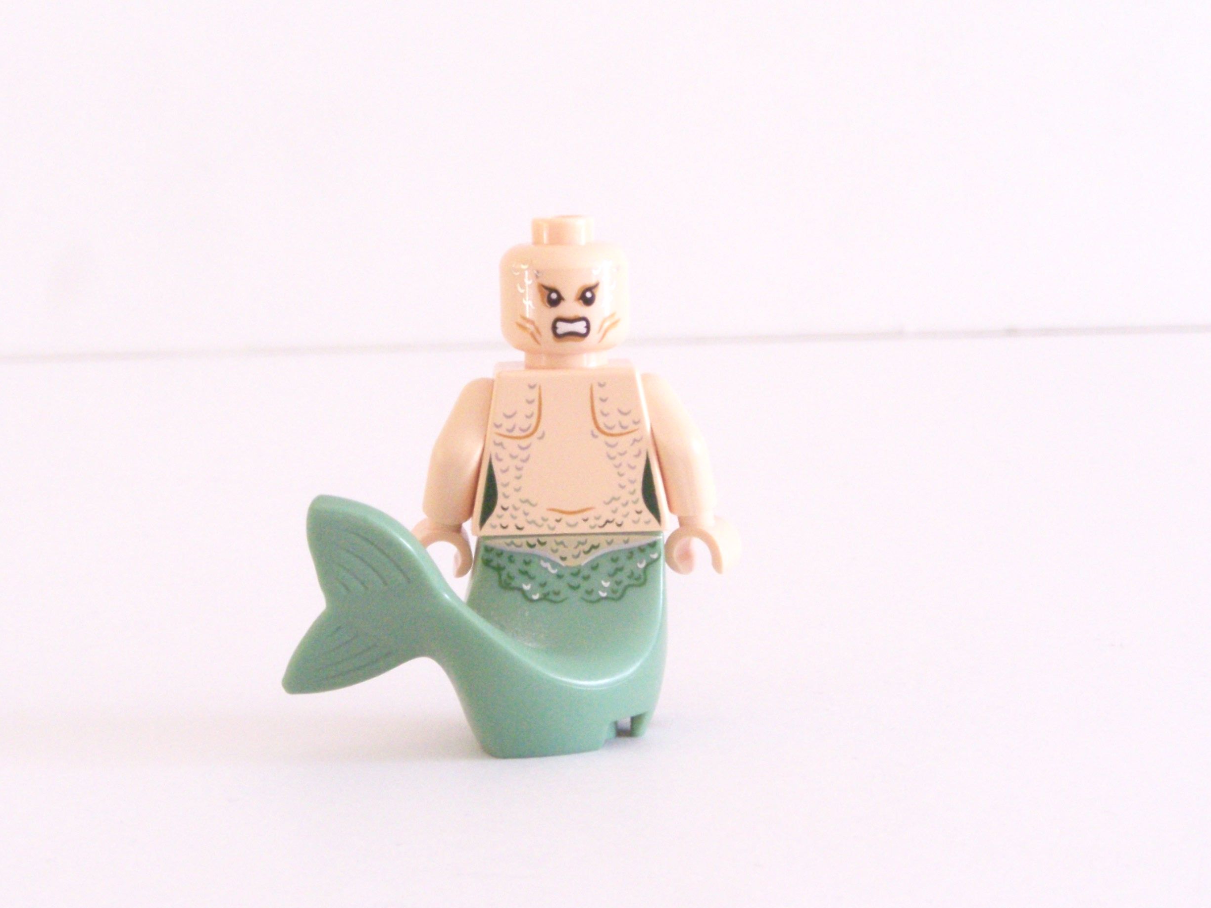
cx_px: 582
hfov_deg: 19.8
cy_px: 439
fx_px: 3463
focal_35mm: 99
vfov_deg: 14.9
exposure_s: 1/1.43
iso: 400
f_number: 8
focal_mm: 15.6
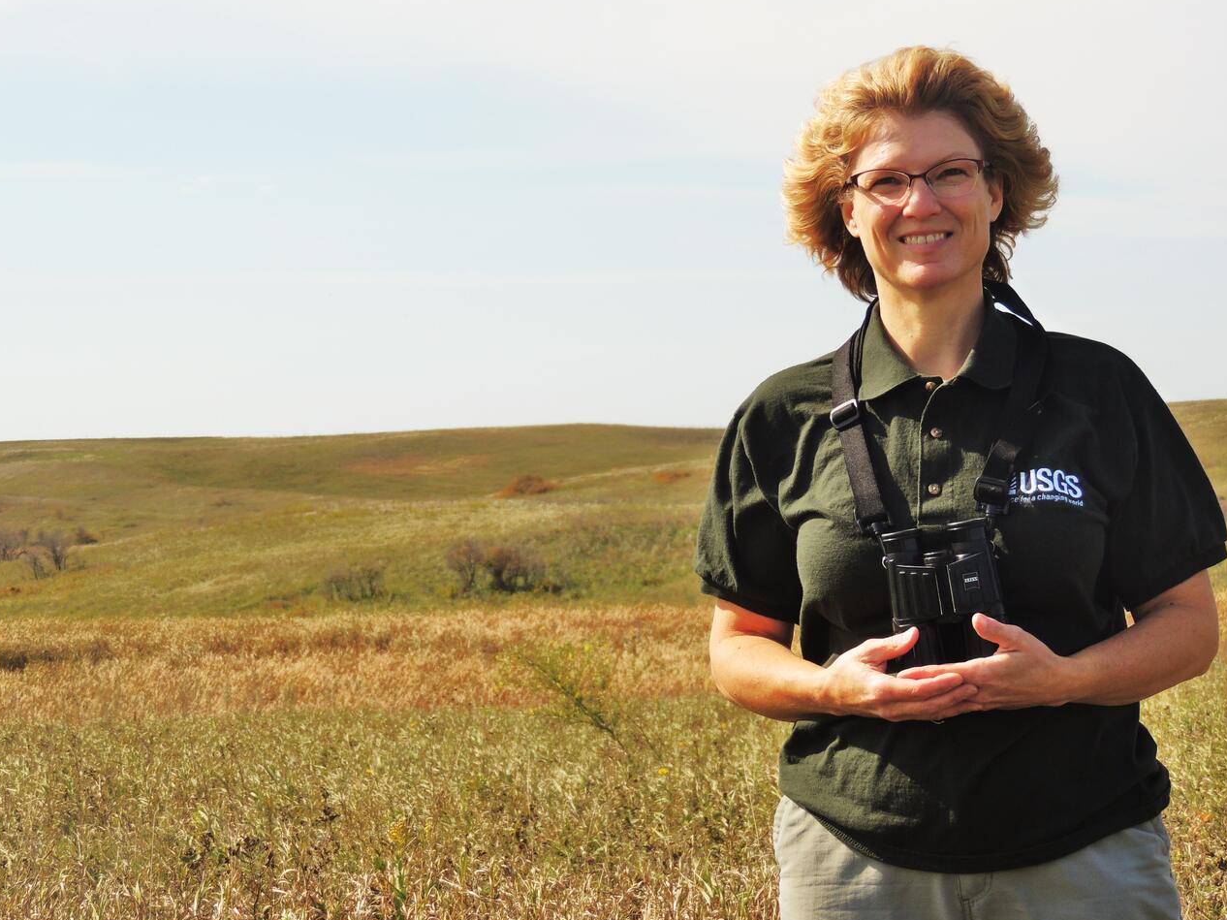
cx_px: 608
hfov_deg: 20.7
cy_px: 474
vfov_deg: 15.6
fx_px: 3367
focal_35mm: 95
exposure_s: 1/800
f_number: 4.1
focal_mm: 16
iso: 100
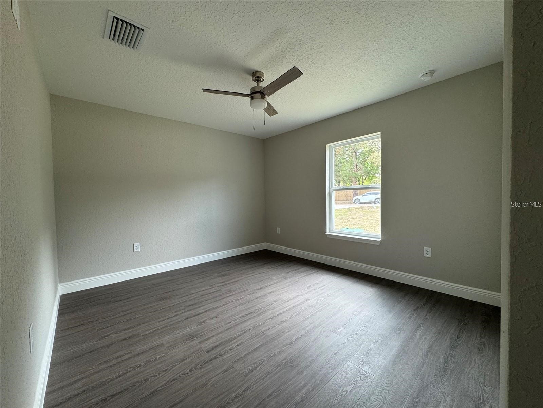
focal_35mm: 14
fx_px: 220
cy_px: 204
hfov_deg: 102.1
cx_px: 272
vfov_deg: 85.7
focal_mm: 2.22
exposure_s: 1/99
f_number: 2.2
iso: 160
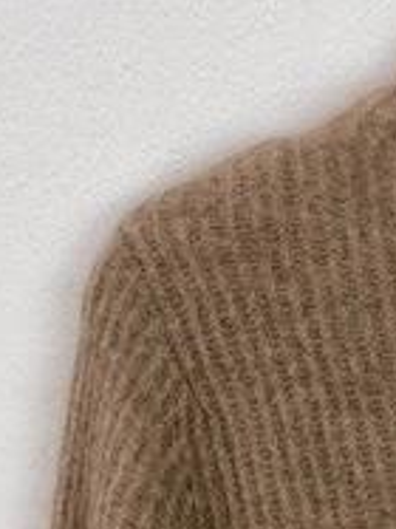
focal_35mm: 136
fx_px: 2077
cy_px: 859
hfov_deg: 10.2
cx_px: 750
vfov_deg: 13.4
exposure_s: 1/100
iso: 40
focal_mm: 4.25
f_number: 1.8
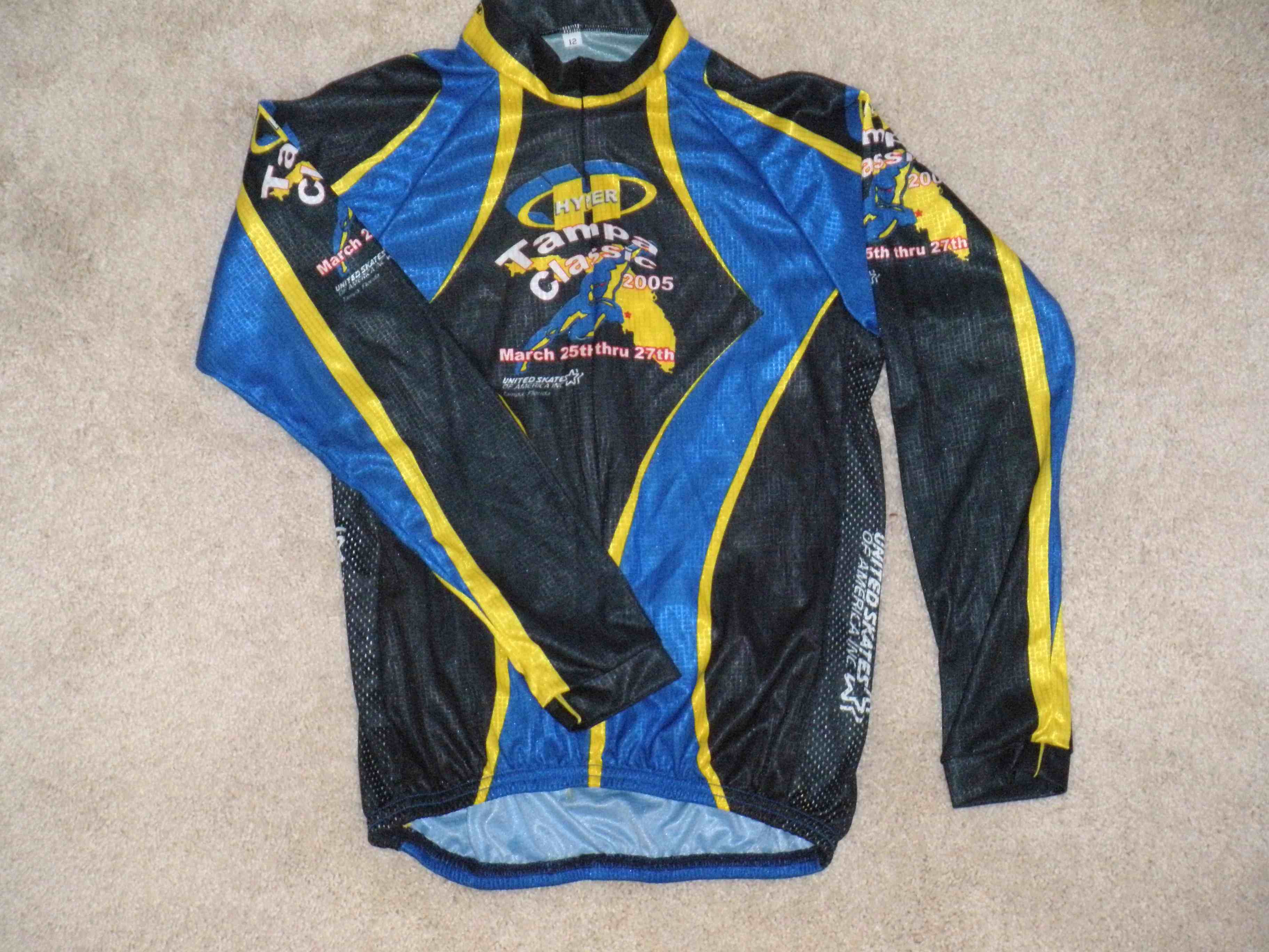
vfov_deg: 14.4
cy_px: 476
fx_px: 3776
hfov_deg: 19.1
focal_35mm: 103
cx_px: 634
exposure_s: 1/60
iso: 506
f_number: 4.8
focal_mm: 17.1
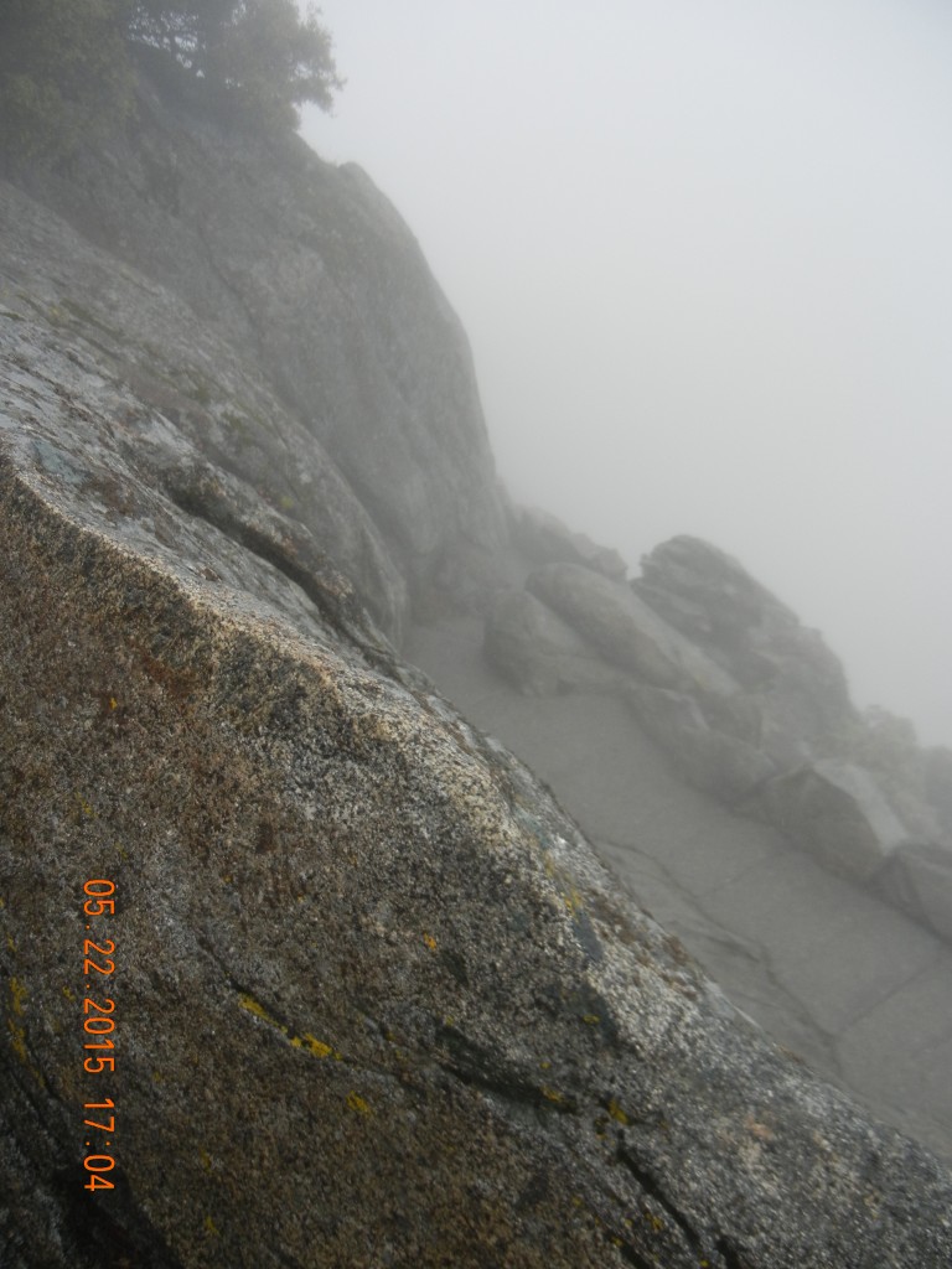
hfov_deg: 46.8
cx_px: 476
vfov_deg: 60.0
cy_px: 634
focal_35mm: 30
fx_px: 1100
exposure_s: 1/762
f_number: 3.5
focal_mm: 5.4
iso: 160
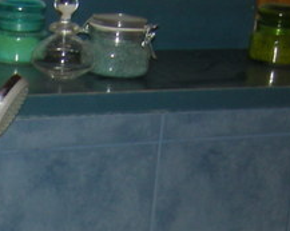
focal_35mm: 166
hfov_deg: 11.4
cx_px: -78
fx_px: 1423
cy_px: 446
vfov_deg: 8.8
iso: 64
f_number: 2.7
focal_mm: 7.5
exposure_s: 1/60
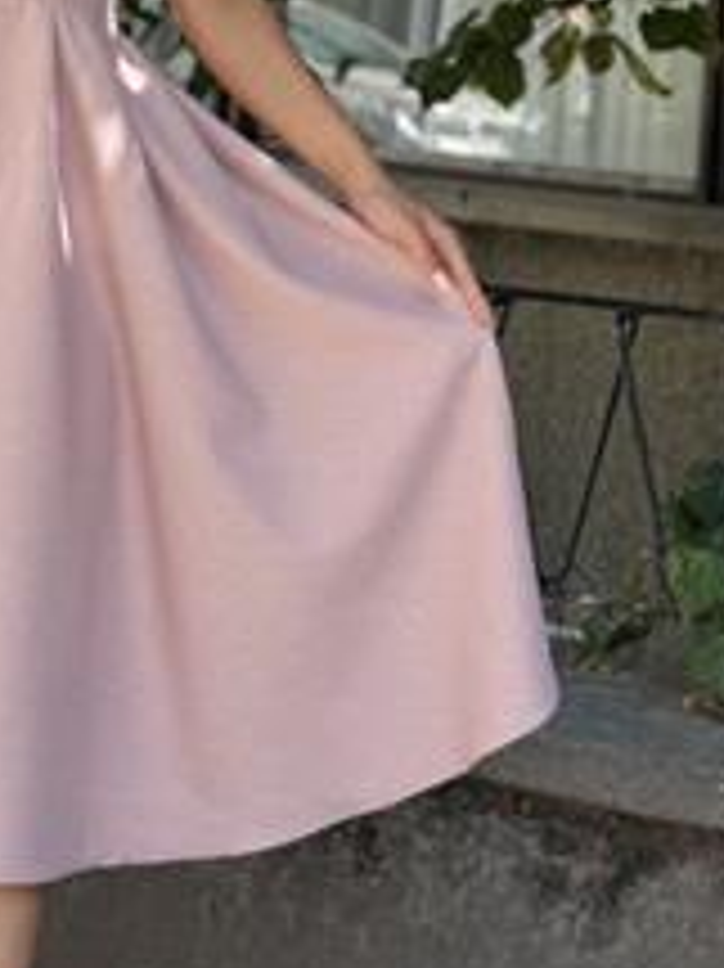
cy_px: -146
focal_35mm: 119
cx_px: -72
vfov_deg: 16.0
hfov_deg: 12.2
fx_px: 3322
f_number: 1.78
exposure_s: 1/345
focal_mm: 6.76
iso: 64
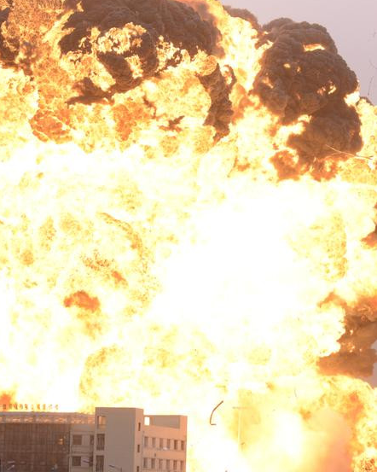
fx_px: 1493
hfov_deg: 14.4
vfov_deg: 17.9
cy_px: 223
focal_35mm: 107
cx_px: 171
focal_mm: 70
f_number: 4
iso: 640
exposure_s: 1/8000
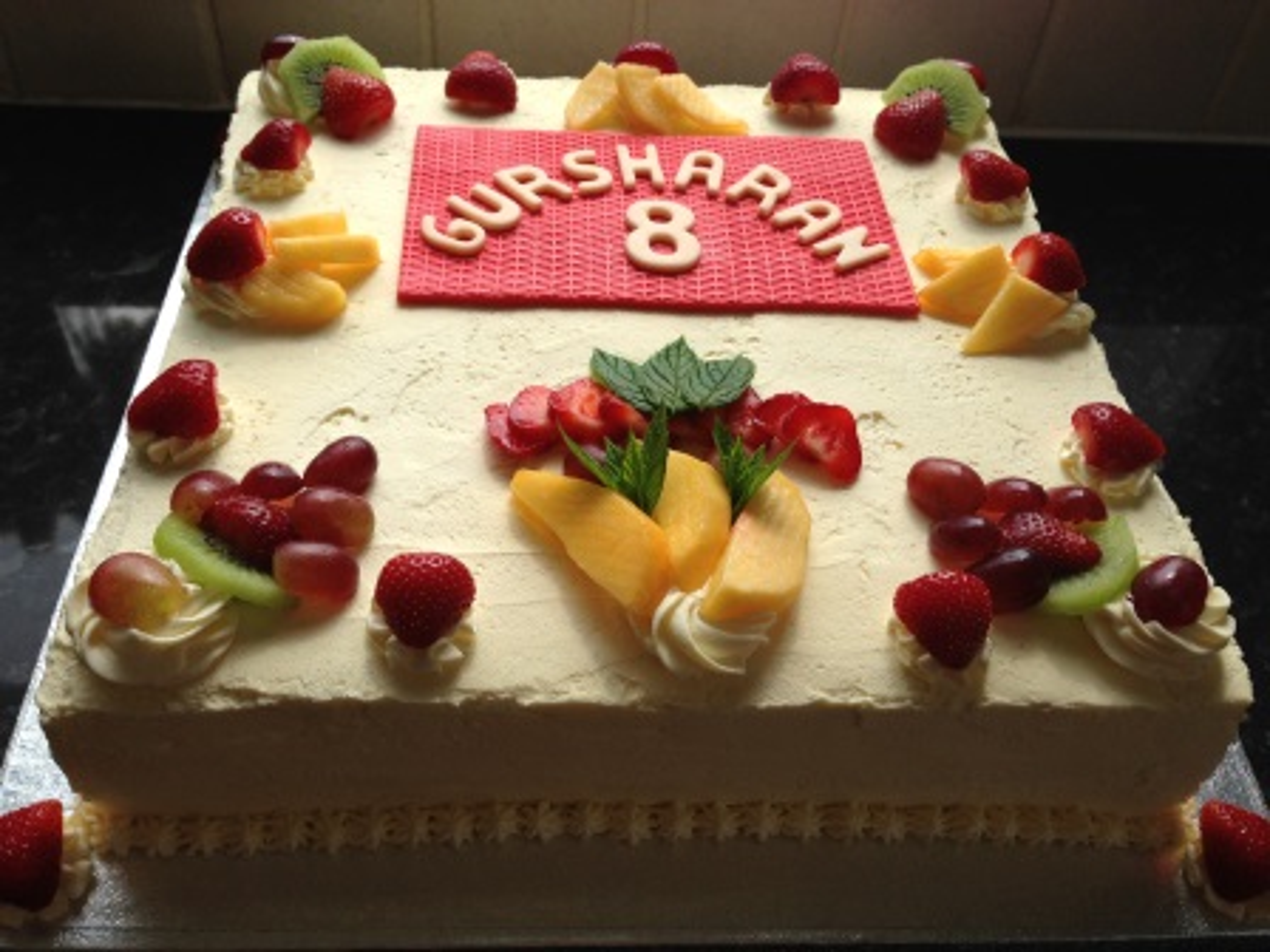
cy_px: 476
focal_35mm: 33
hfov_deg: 55.4
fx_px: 1211
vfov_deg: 42.9
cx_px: 635
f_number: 2.4
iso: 50
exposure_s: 1/889
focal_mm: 4.13
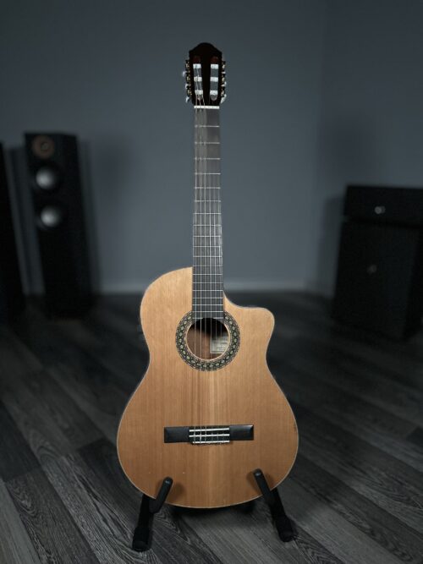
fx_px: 391
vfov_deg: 71.6
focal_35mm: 24
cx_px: 212
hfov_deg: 56.8
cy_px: 282
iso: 1000
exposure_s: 1/40
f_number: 1.78
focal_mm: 6.86
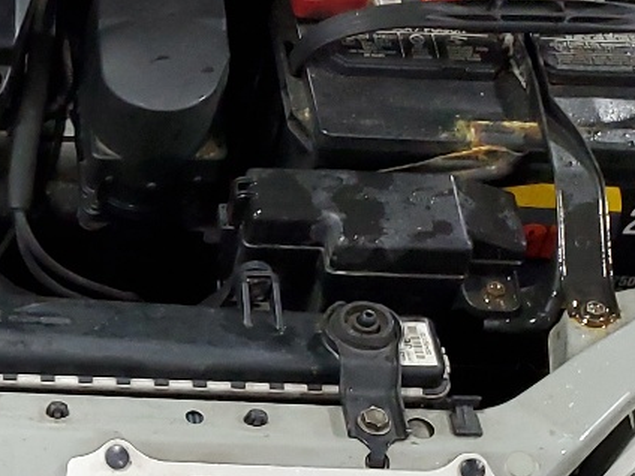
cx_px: -196
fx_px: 1798
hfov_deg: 18.6
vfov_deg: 15.1
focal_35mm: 98
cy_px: 286
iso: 193
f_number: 1.5
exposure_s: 1/60.2
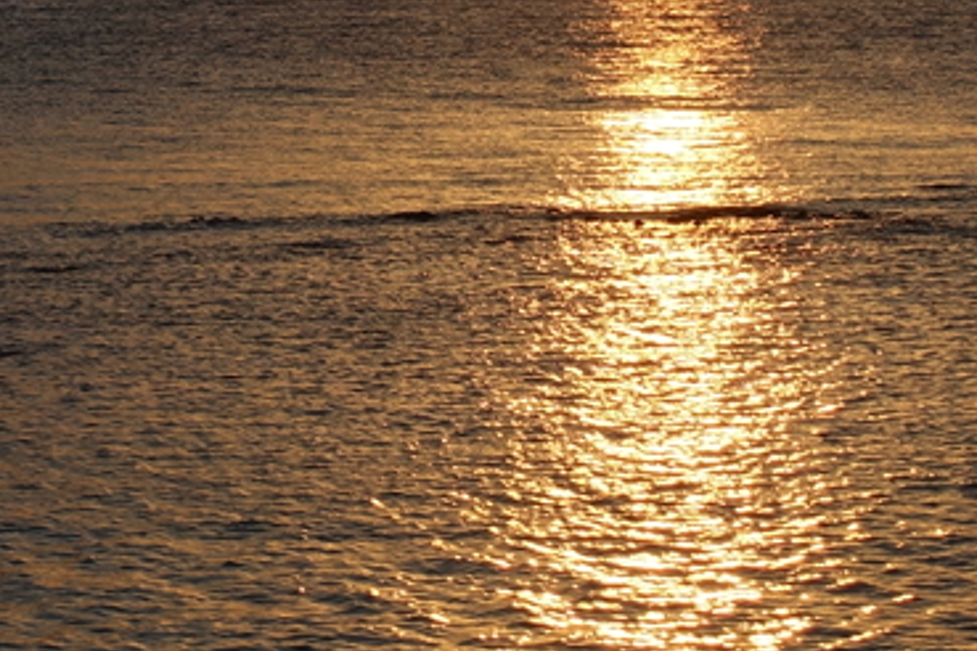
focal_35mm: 243
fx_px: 6594
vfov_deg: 5.6
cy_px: -316
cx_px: -130
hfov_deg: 8.4
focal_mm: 25.53
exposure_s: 1/320
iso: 125
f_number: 4
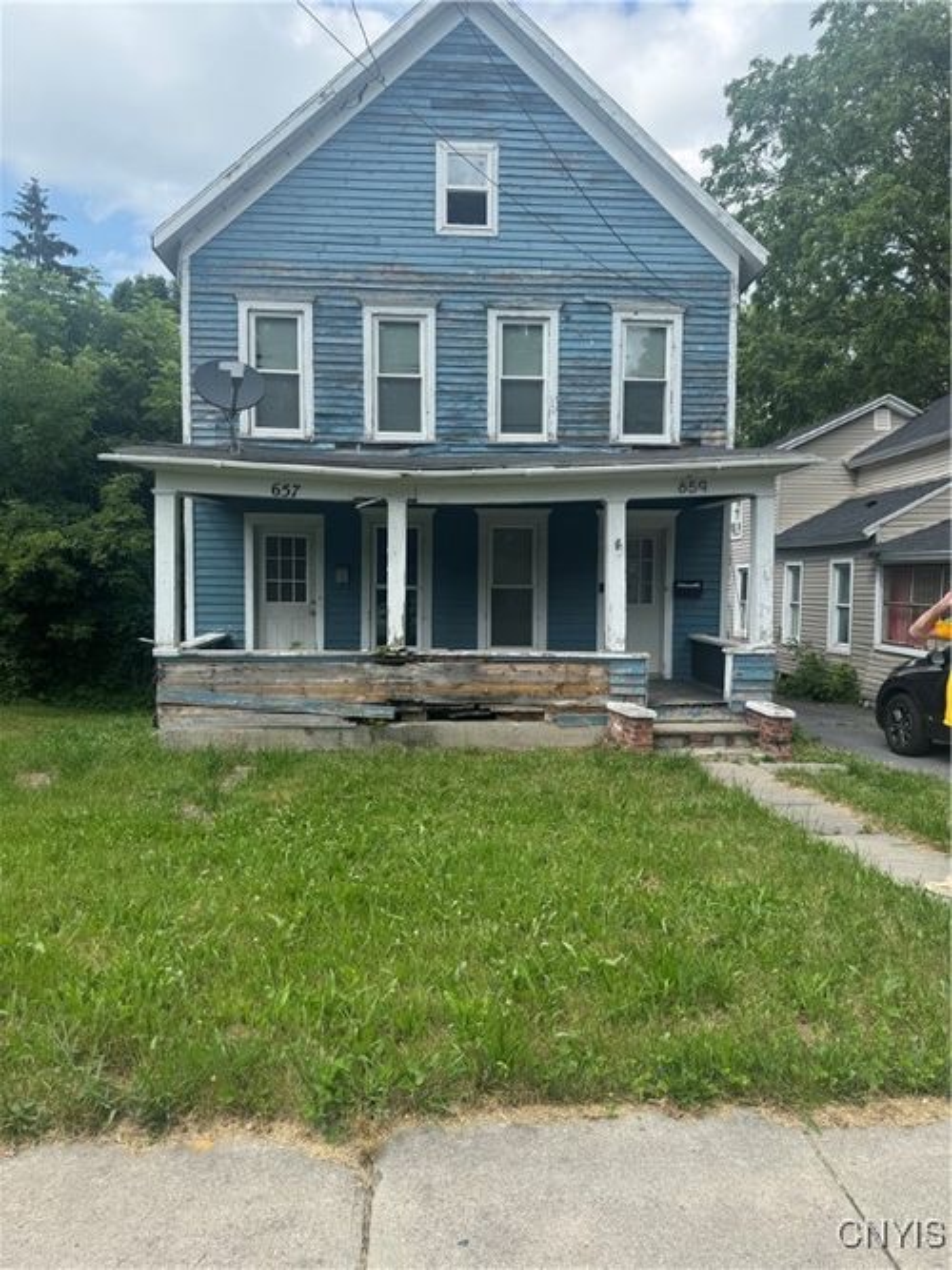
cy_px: 635
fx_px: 880
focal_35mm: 24
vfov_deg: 71.6
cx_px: 476
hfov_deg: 56.8
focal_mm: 6.76
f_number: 1.78
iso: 80
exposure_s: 1/1818
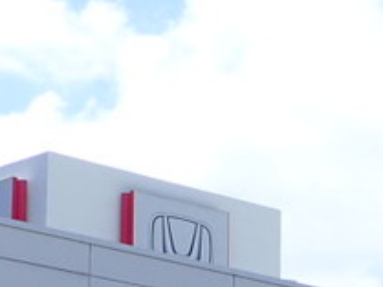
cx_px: 367
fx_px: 1738
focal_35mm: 157
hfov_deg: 12.5
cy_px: 446
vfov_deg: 9.2
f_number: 9
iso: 100
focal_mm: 5.87
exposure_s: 1/160
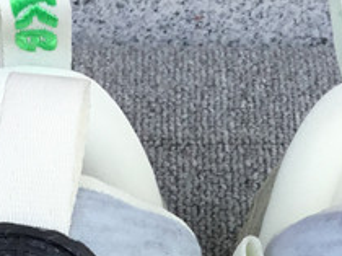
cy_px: 392
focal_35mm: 133
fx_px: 1313
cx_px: 218
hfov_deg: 14.8
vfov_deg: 10.7
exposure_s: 1/455
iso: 25
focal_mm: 3.3
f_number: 2.4
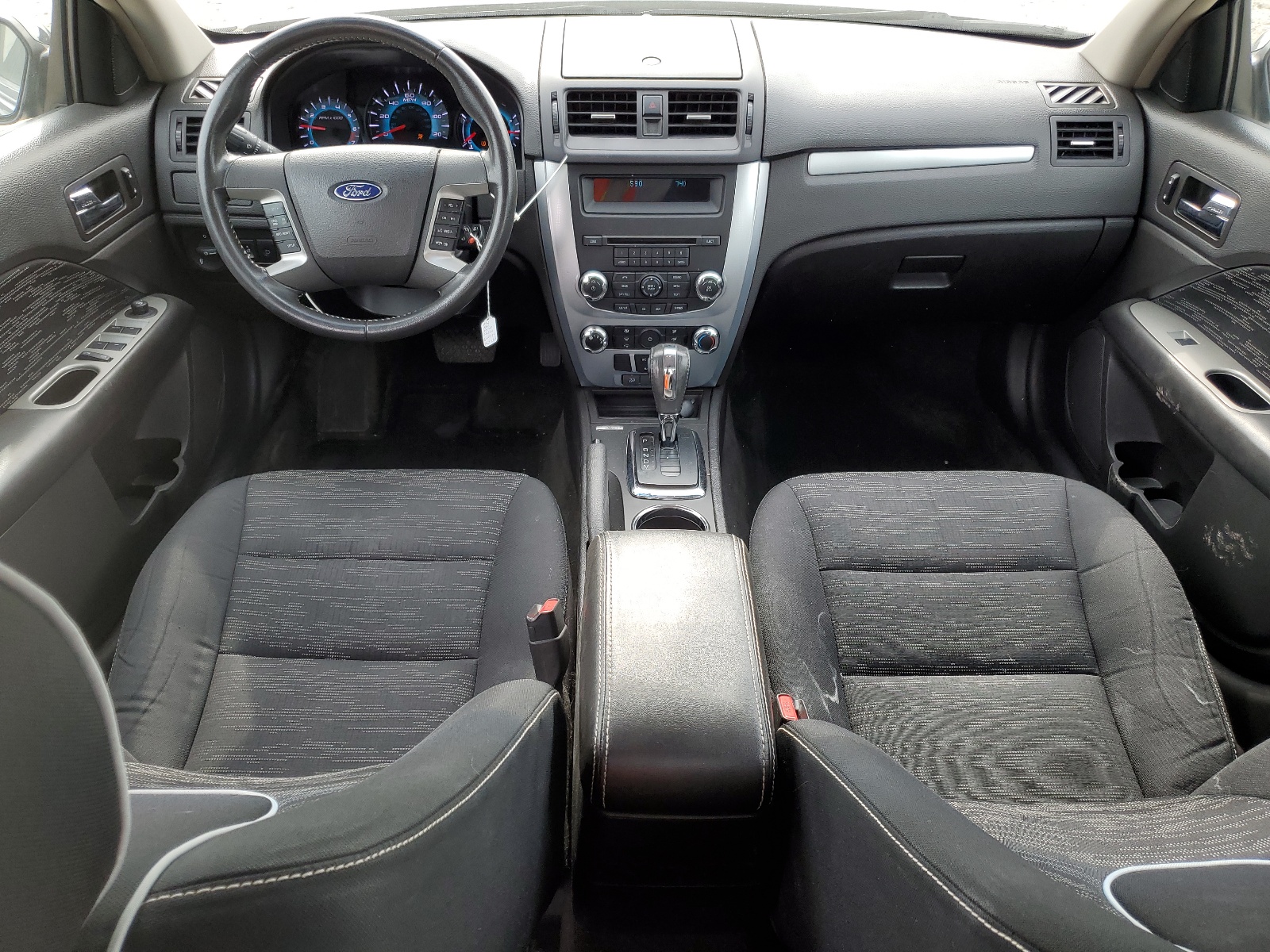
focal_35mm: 26
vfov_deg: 53.1
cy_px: 476
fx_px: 954
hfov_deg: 67.3
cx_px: 635
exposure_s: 1/208
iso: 50
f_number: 1.5
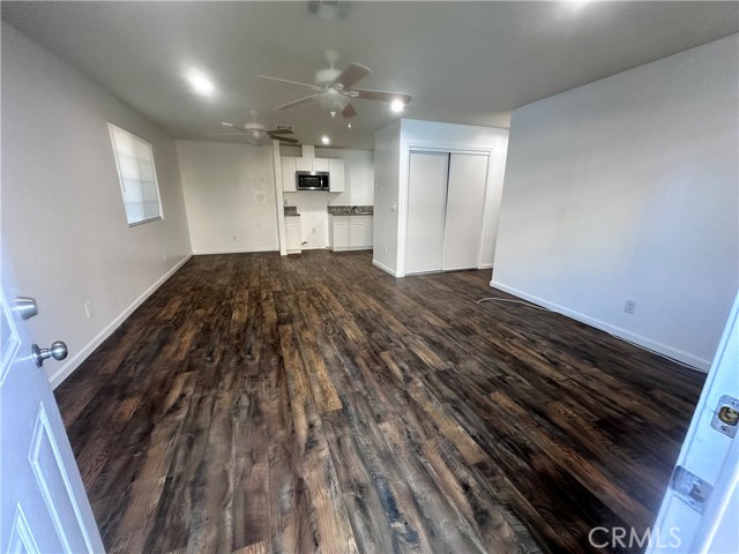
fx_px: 299
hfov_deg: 102.1
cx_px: 370
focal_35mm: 14
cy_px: 277
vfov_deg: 85.7
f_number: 2.2
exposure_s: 1/99
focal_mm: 2.22
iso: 200
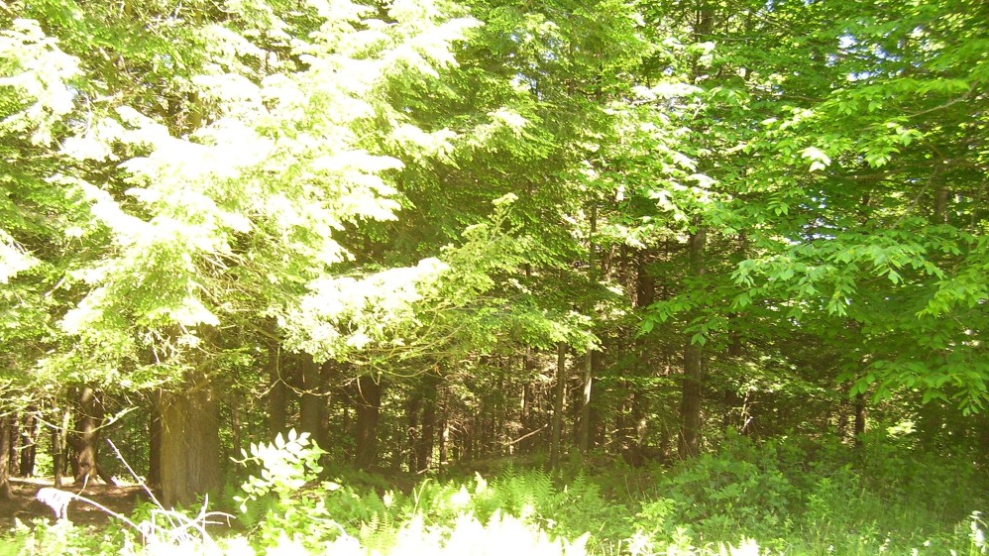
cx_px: 494
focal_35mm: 38
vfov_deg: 31.0
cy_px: 367
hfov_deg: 52.8
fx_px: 996
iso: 125
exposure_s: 1/60
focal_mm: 5.6
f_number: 2.7
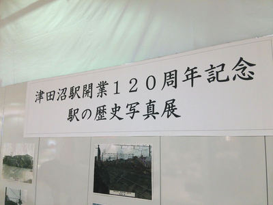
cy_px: 102
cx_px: 136
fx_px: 237
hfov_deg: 60.0
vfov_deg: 46.8
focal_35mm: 30
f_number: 1.94
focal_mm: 4.06
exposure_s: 1/60
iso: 80
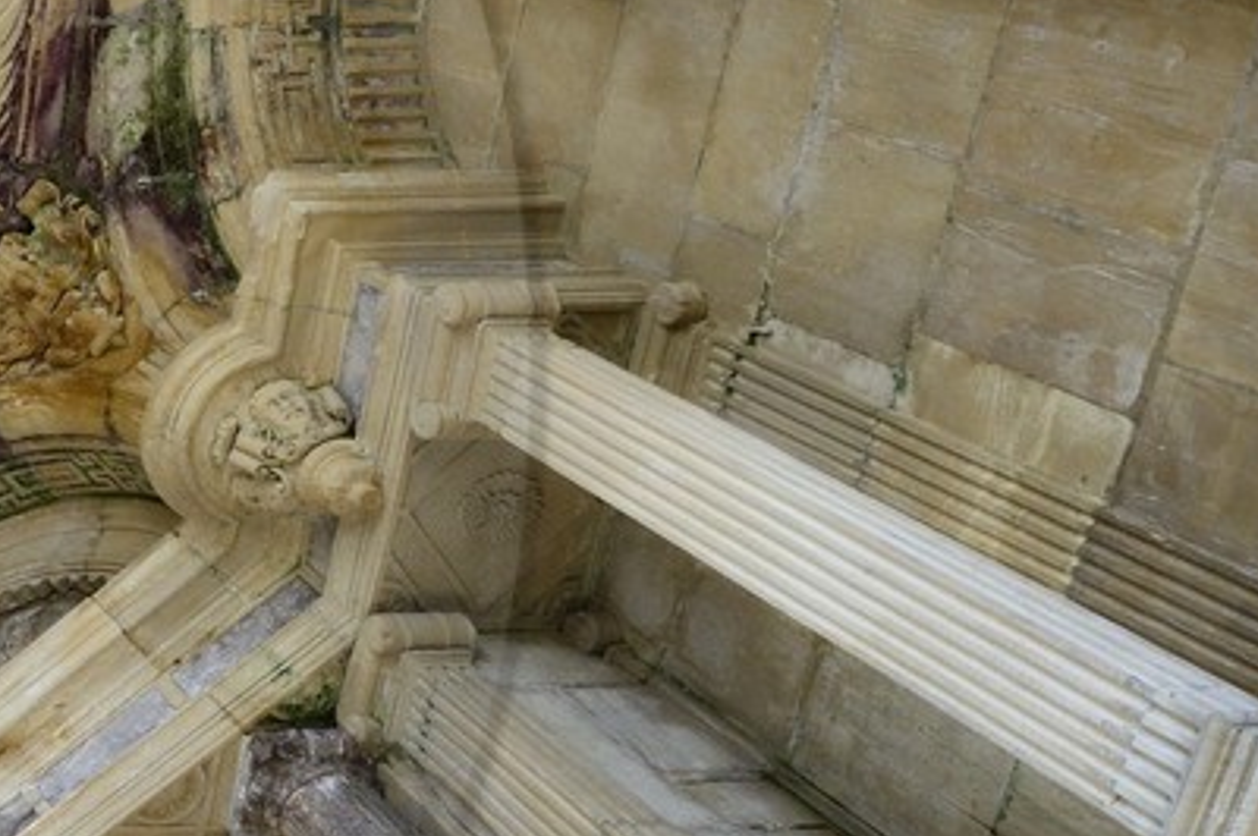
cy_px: 377
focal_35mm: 56
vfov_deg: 24.1
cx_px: -767
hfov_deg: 24.6
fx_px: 1955
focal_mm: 14
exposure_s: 1/60
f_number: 8
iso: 800
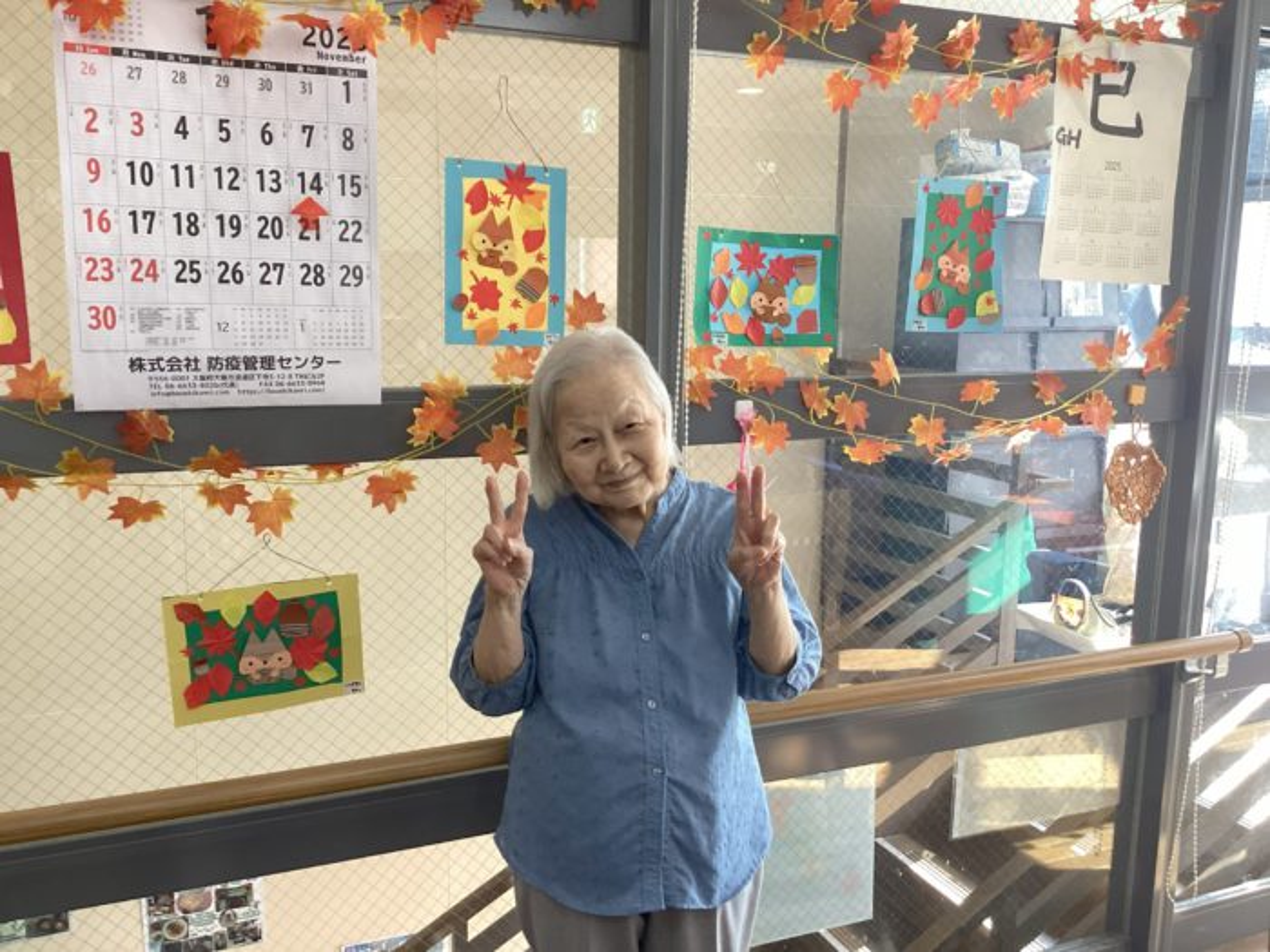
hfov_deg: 58.4
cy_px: 476
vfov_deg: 45.4
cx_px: 635
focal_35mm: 31
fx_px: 1137
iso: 160
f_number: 2.4
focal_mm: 3.3
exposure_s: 1/60
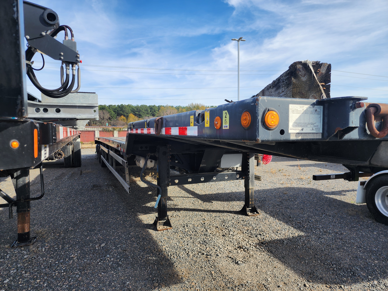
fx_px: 258
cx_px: 194
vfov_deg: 58.9
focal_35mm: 23
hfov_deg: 73.9
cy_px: 146
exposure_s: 1/634
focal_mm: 6.4
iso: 12
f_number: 1.8
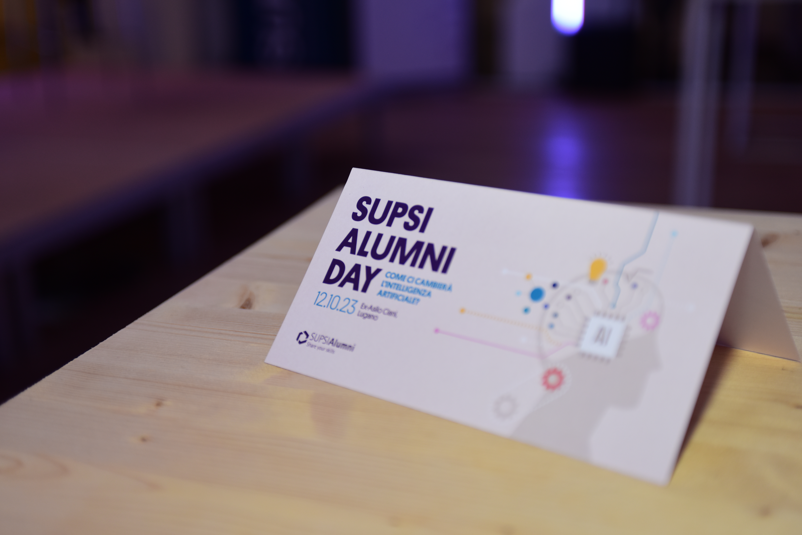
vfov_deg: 26.0
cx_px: 401
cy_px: 268
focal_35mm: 52
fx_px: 1159
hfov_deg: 38.2
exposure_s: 1/60
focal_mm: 52
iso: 500
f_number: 2.8
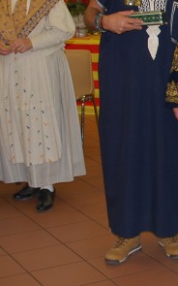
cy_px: 79
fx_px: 793
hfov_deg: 12.3
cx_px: 257
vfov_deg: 20.3
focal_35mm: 102
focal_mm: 22
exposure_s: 1/60
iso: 200
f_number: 4
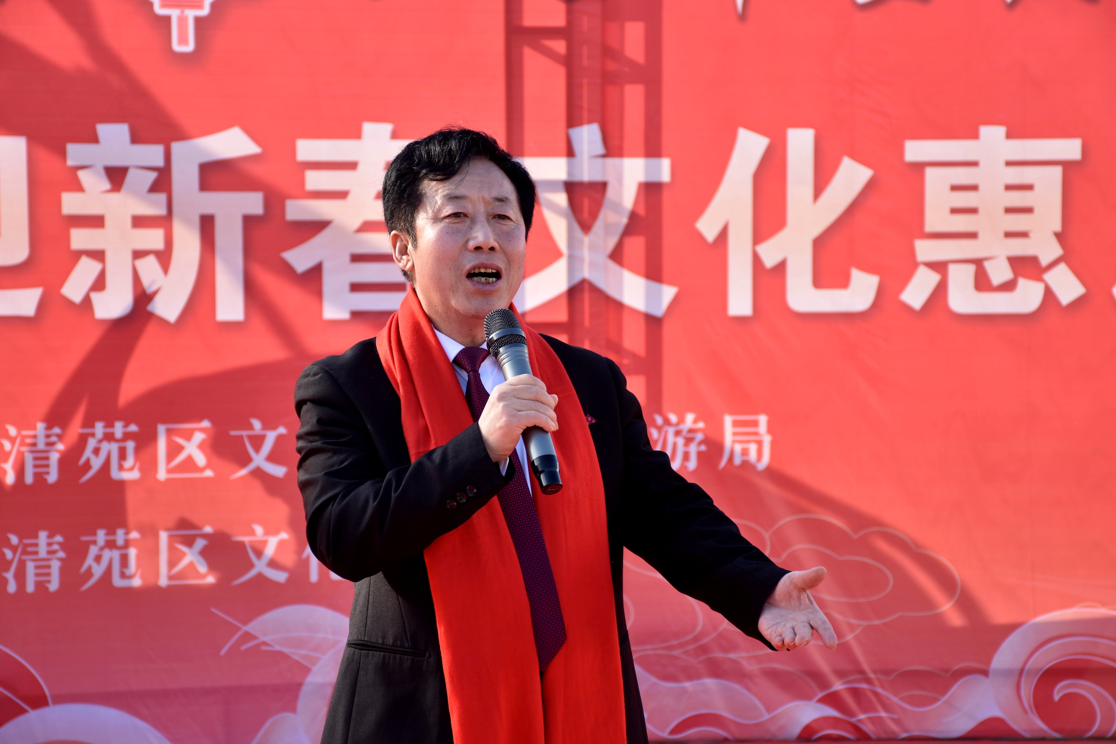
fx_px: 3255
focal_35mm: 105
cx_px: 558
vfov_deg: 13.0
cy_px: 372
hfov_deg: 19.5
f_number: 5
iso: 100
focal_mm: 70
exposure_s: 1/160
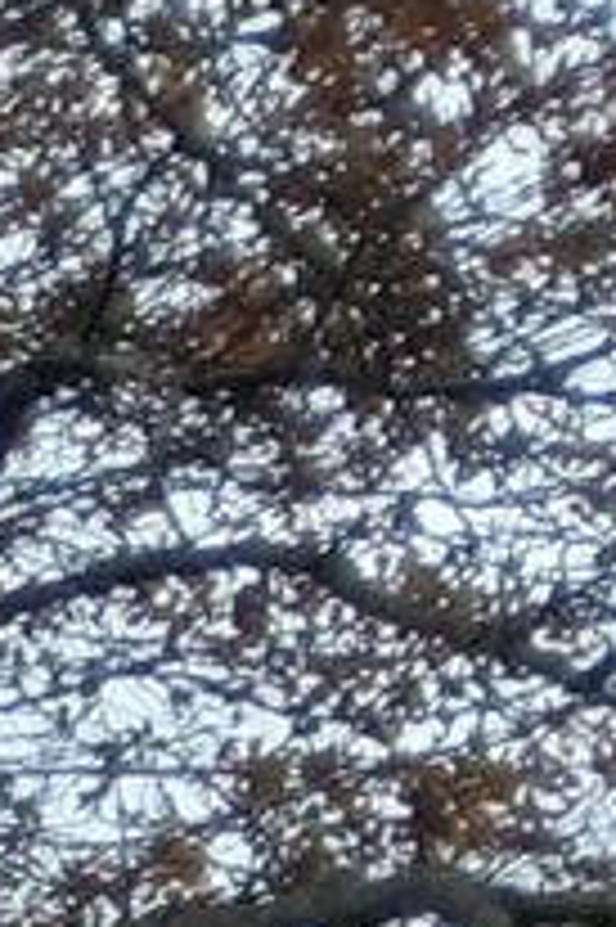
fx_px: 6478
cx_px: -3287
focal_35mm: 252
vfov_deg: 7.1
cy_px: 3006
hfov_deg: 4.2
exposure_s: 1/60
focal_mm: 3.98
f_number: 1.8
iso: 25
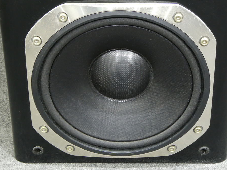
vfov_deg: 14.1
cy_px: 83
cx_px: 116
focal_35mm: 105
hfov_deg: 18.7
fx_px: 689
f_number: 5.5
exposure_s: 1/2.5
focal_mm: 17.5
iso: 400
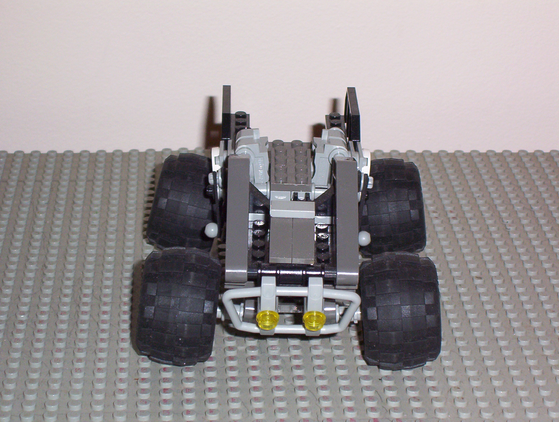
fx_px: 1748
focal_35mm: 108
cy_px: 211
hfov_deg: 18.2
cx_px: 280
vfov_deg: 13.8
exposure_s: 1/90
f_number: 4.72
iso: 140
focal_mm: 16.61
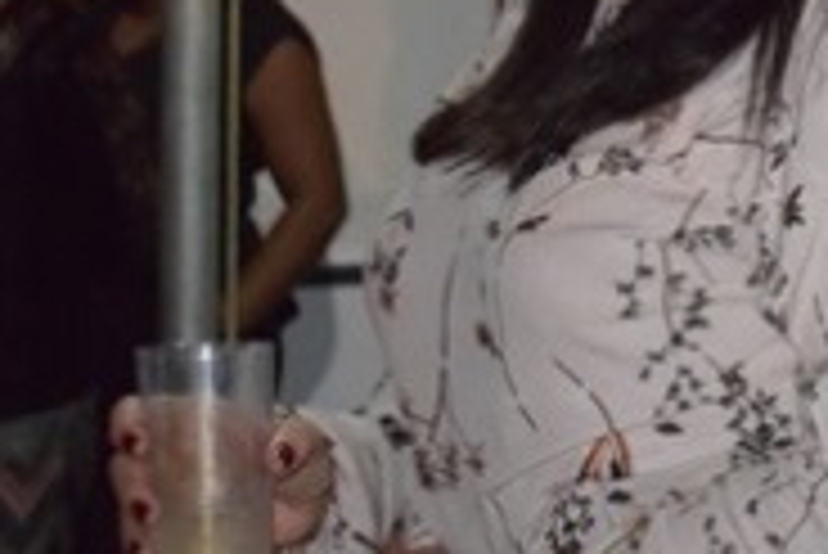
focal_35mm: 162
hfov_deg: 11.8
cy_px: 38
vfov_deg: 8.5
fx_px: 3723
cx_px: 1422
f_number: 4.2
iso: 3200
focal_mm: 31
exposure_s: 1/60
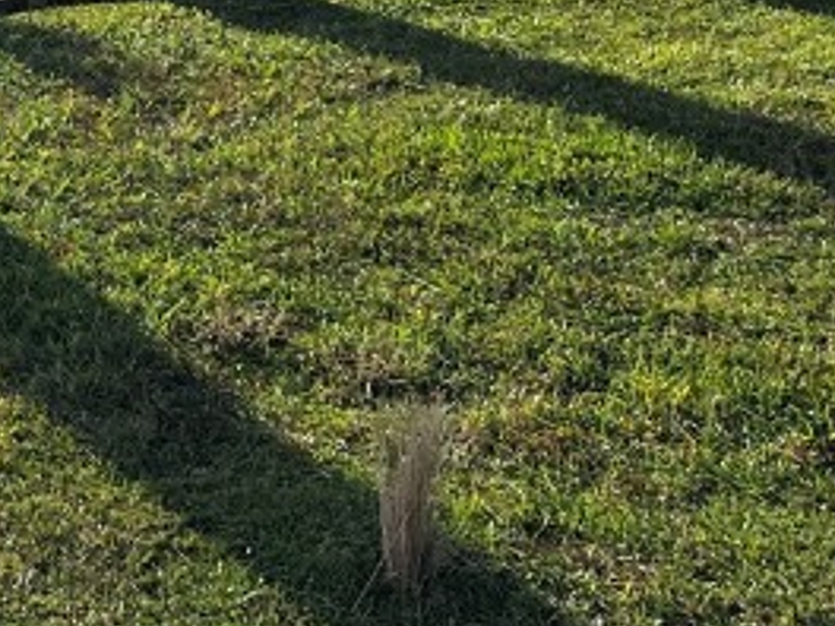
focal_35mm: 101
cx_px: -228
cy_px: -206
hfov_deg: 18.2
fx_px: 2436
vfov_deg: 14.0
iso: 50
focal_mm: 5.1
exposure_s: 1/2024
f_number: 1.6
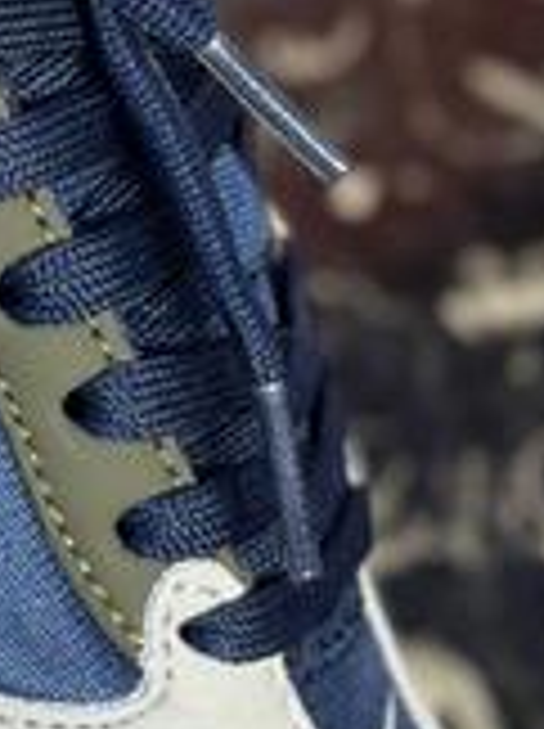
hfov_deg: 8.1
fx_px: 3761
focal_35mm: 179
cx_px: -348
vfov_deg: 11.0
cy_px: 130
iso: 64
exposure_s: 1/117
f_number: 1.78
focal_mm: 6.86
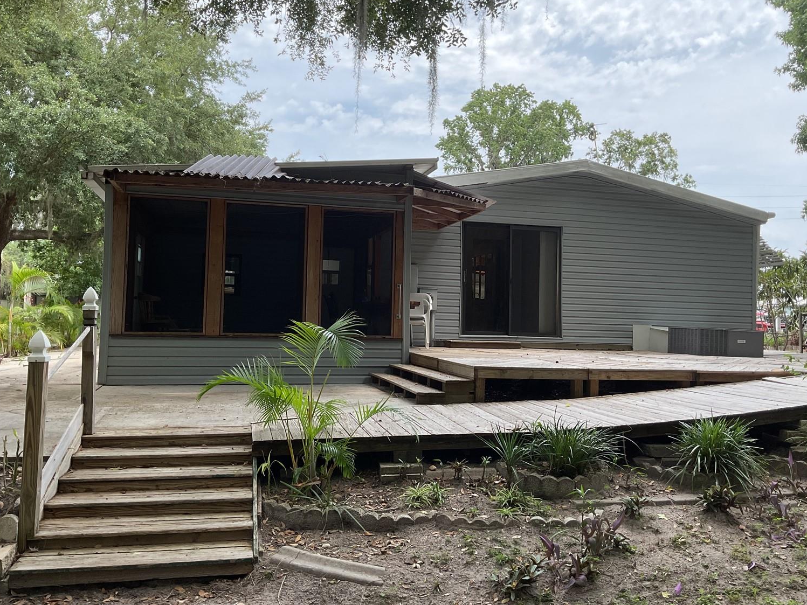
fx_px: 723
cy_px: 283
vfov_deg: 45.4
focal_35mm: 31
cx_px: 415
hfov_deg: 58.3
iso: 16
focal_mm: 3
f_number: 1.8
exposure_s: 1/580
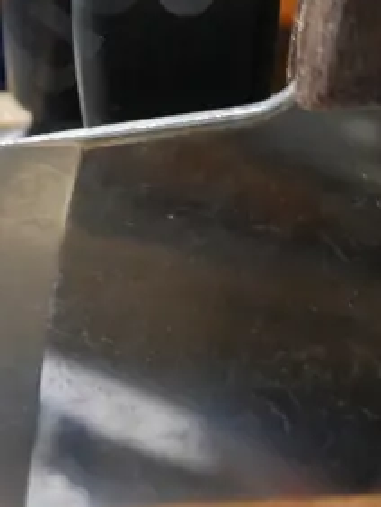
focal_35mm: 138
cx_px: 58
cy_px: 32
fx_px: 2022
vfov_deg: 14.1
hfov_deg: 10.7
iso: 1000
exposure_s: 1/60
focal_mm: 19
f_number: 4.1
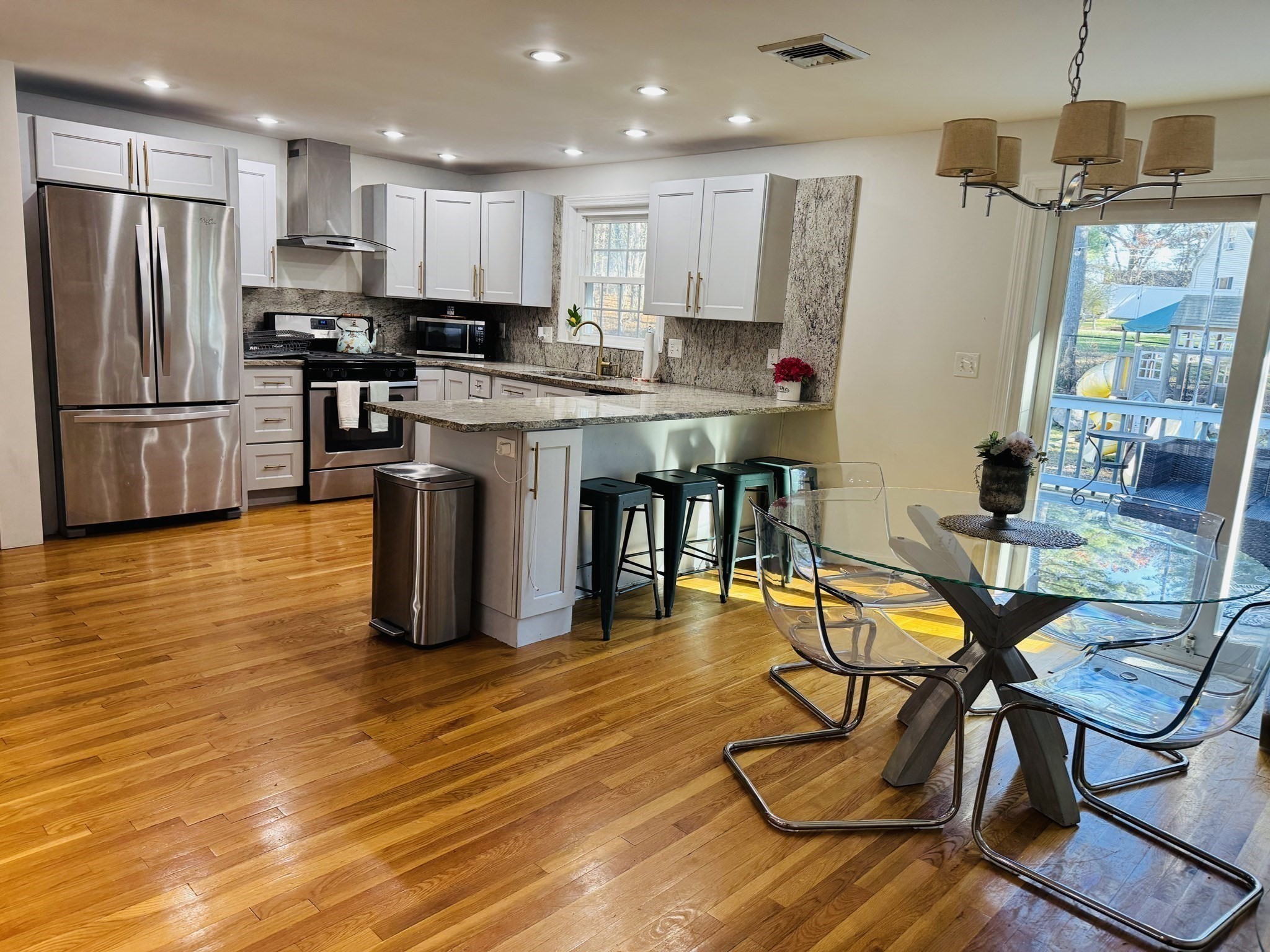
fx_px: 881
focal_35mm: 24
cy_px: 476
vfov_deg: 56.8
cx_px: 635
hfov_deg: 71.6
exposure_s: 1/120
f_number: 1.78
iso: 160
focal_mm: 6.76
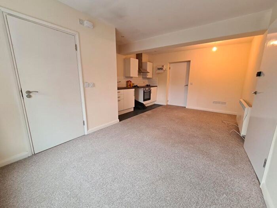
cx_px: 138
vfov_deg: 89.9
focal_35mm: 13
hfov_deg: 106.2
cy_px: 104
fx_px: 104
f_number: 2.2
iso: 250
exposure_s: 1/50
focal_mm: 2.2
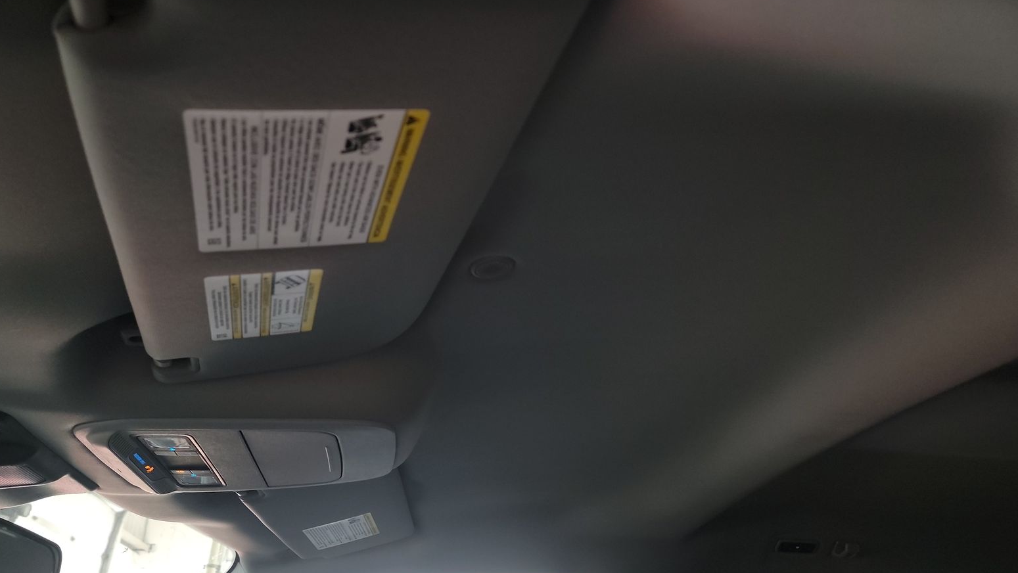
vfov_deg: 42.3
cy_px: 385
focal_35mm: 27
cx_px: 496
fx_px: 729
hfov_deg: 69.8
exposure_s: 1/59
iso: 718
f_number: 1.8
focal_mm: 6.7
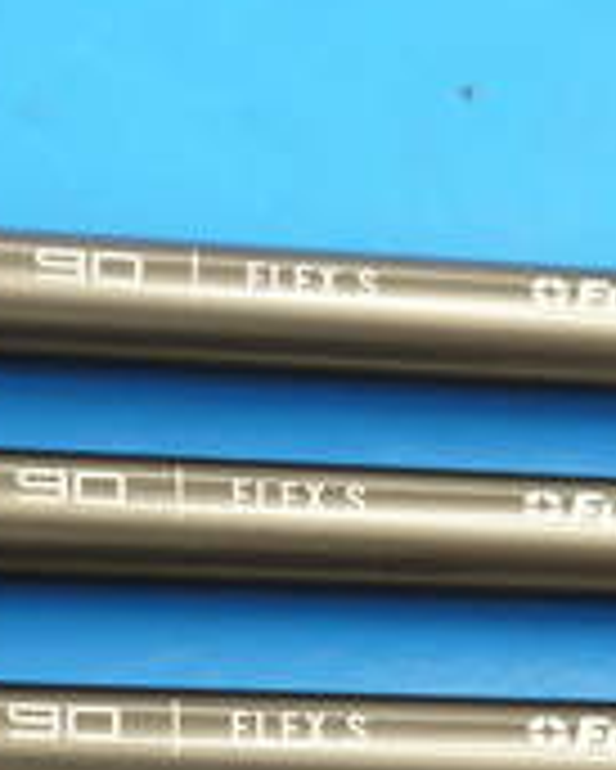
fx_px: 3324
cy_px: 802
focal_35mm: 146
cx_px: 220
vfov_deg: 13.0
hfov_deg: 10.6
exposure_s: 1/60
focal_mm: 20
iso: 250
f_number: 4.2
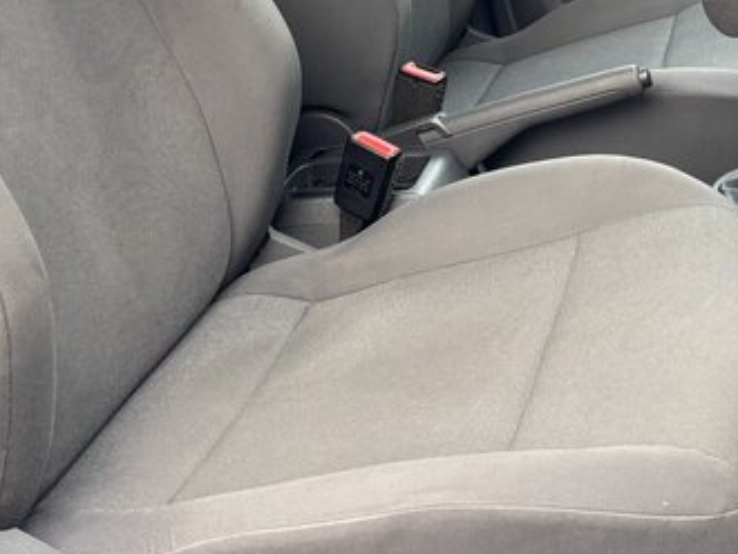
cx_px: 499
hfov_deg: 30.5
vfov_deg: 21.7
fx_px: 1344
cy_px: -105
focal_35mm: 63
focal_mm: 5.96
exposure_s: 1/89
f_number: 1.6
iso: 125
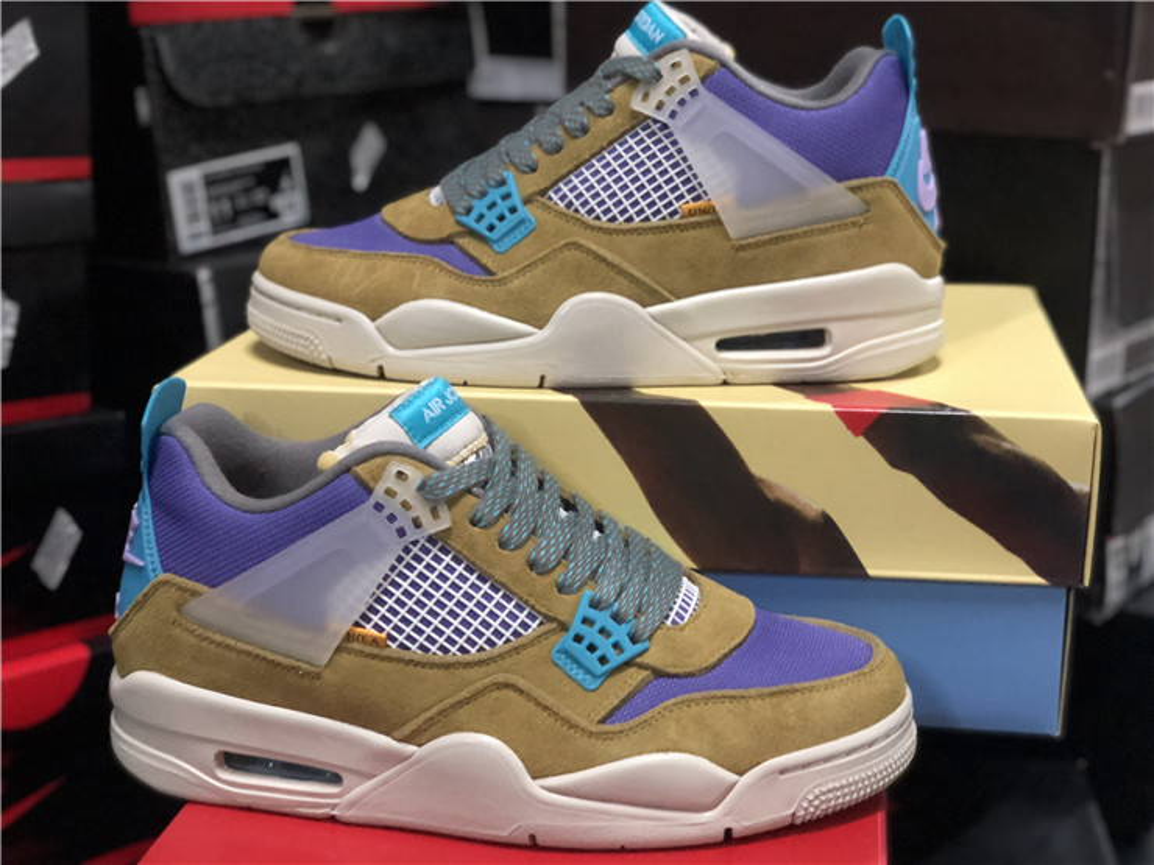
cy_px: 432
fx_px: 1734
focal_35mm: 52
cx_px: 577
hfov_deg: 36.8
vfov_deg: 28.0
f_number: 2.4
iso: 200
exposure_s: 1/8
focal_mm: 6
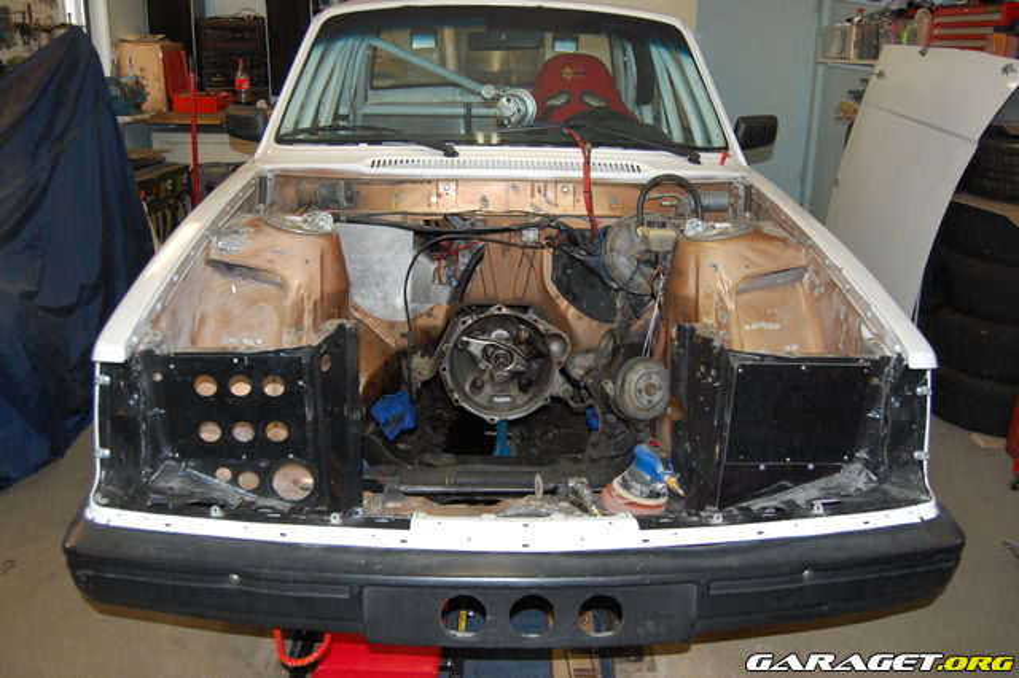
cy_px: 339
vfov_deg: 39.9
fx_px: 934
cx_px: 510
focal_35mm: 33
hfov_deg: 57.2
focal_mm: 22
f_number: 3.8
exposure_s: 1/60
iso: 400
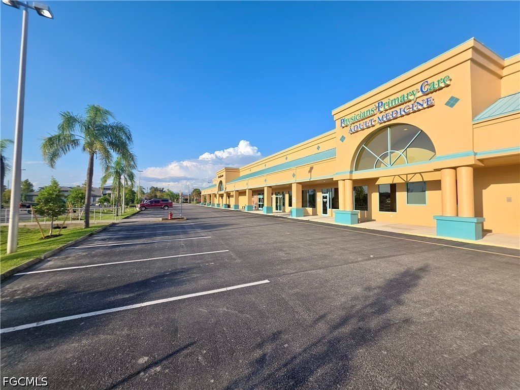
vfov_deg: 89.9
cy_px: 195
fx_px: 195
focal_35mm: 13
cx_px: 260
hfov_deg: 106.2
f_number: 1.9
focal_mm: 2.2
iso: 20
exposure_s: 1/696
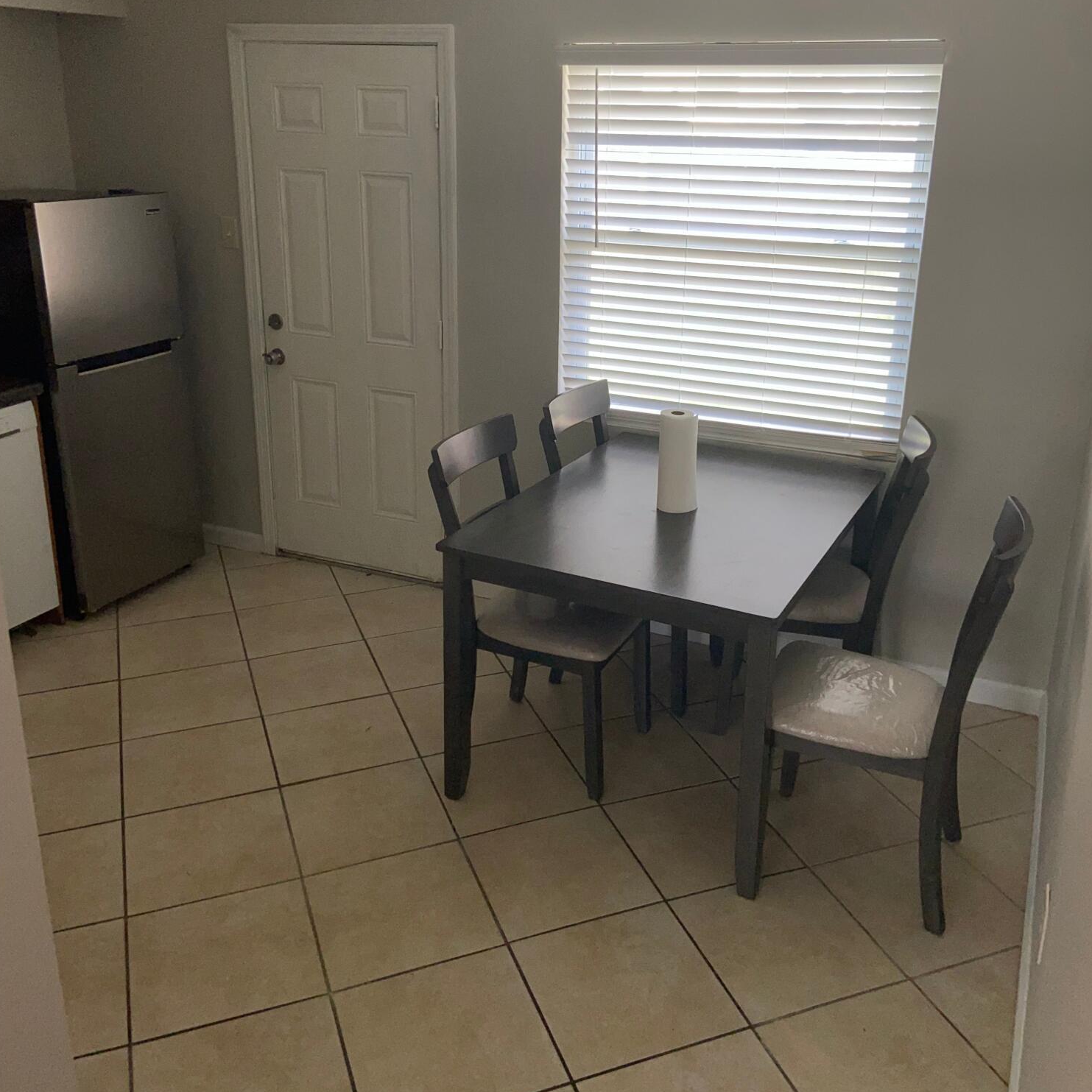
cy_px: 457
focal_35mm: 31
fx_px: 1106
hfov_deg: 52.5
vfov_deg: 52.3
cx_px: 546
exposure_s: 1/47
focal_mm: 4.25
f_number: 1.8
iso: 32
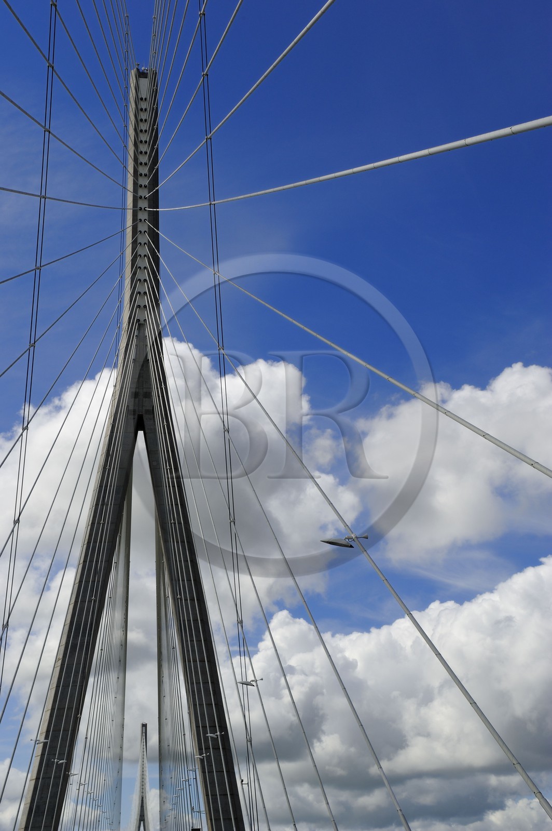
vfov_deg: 41.1
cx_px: 276
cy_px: 416
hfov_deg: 28.0
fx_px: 1106
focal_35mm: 48
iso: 200
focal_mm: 48
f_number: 10
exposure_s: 1/640
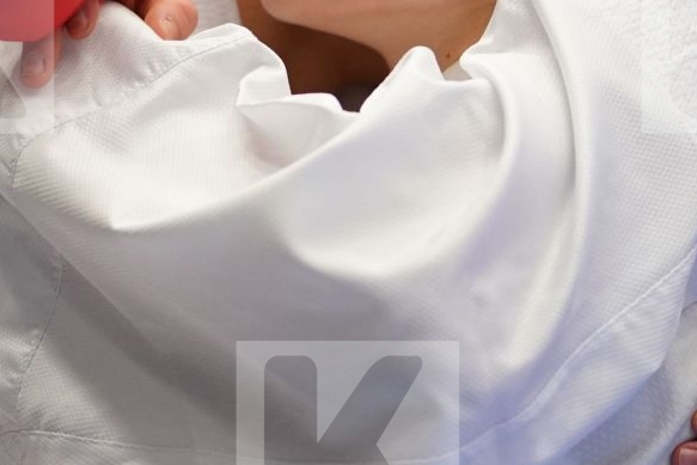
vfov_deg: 6.3
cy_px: 25
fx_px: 4183
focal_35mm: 216
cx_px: 348
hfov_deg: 9.5
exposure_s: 1/1000
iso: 3200
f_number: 2.8
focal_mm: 70
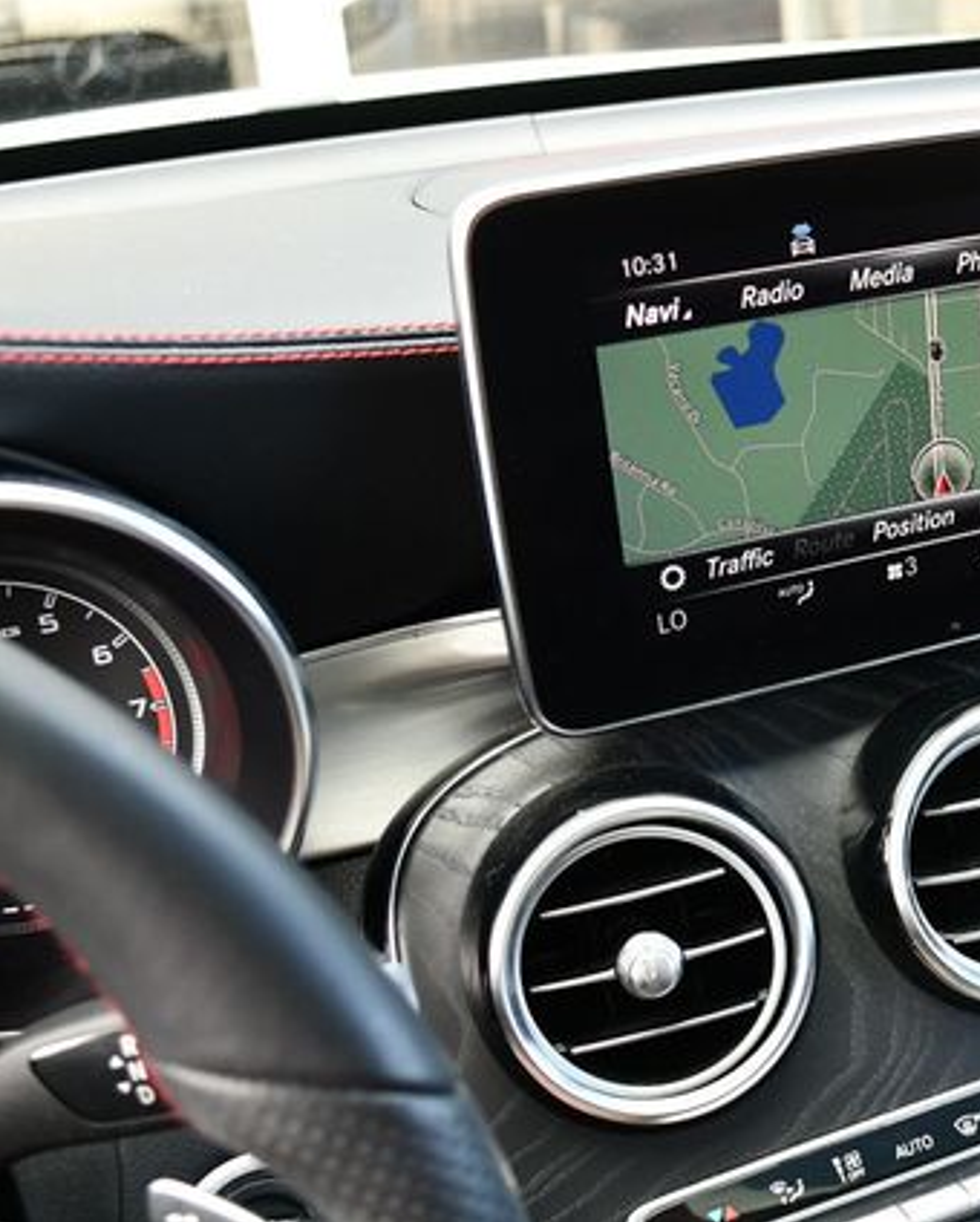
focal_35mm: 51
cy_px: 611
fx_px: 1846
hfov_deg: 28.4
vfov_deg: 36.6
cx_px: 919
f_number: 3.5
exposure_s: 1/200
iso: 800
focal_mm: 18
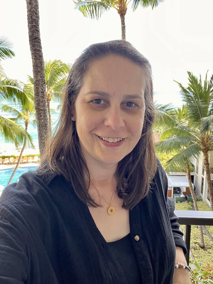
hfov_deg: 46.8
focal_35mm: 30
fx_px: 246
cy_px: 142
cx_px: 106
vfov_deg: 60.0
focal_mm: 2.71
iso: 100
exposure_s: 1/76
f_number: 2.2
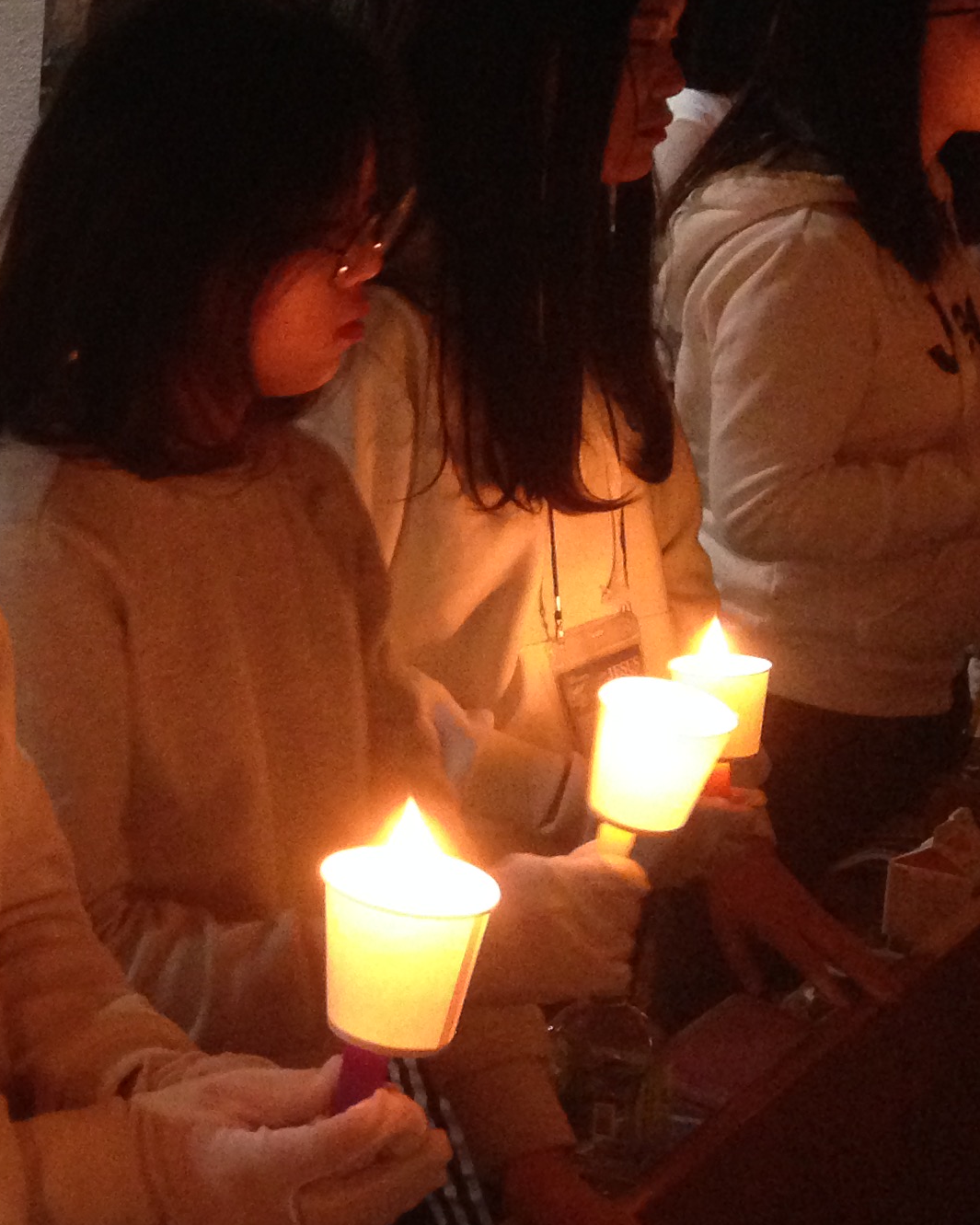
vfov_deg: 24.1
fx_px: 2864
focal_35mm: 79
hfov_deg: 17.6
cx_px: -448
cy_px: 646
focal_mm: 4.12
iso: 400
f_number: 2.4
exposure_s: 1/20
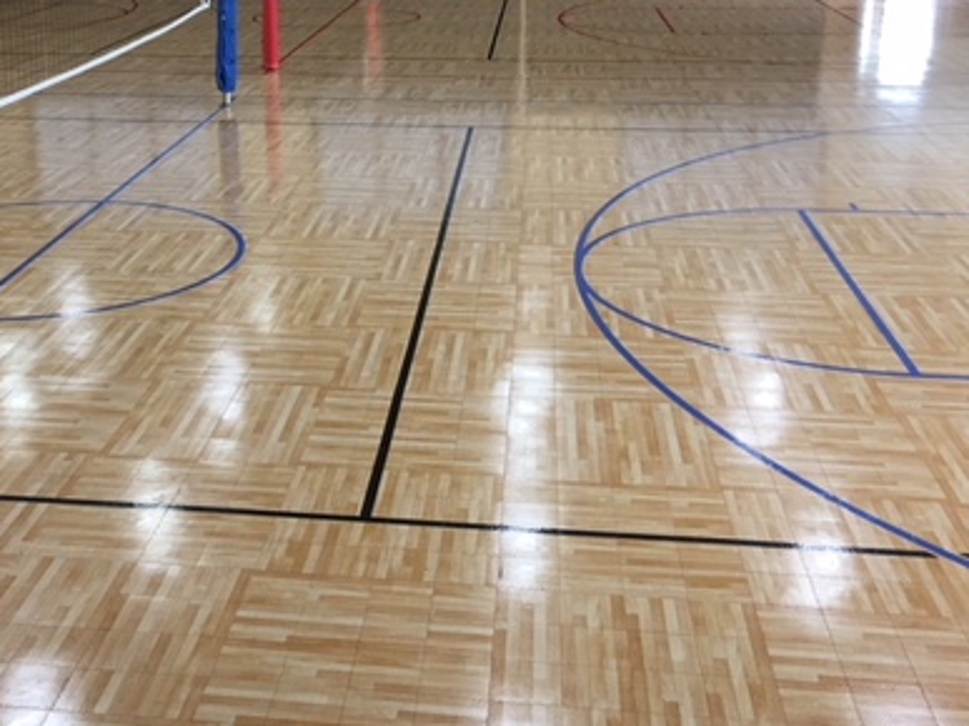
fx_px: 1343
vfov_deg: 29.8
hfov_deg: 39.4
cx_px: 356
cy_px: 180
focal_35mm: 48
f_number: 2.2
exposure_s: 1/30
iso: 32
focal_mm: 4.15
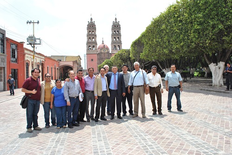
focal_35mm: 27
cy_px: 78
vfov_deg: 48.0
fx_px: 174
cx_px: 116
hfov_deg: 67.4
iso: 400
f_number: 8
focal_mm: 18
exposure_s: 1/800
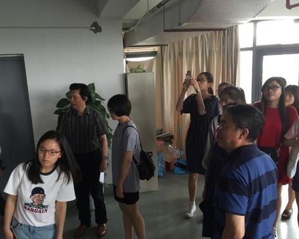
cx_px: 139
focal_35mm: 31
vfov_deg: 47.1
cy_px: 121
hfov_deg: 57.2
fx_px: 274
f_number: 2.2
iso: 125
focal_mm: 4.15
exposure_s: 1/33
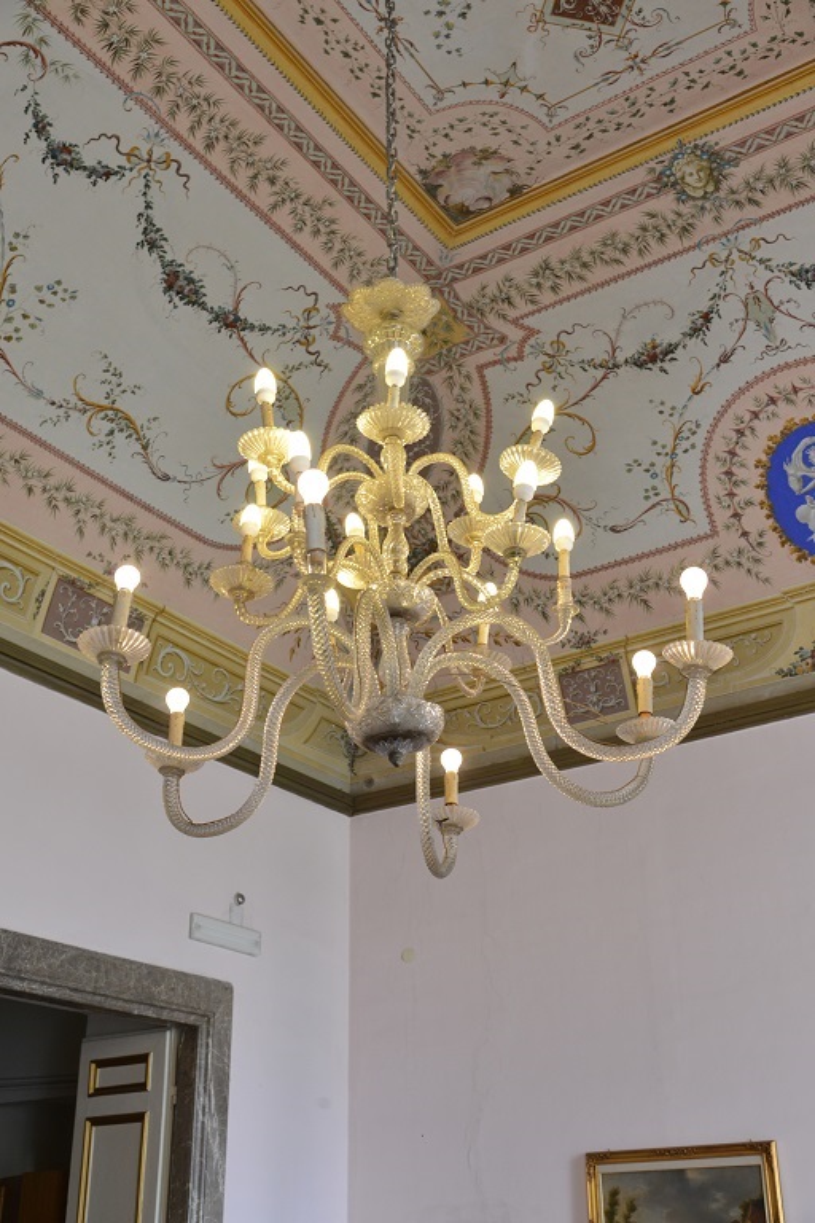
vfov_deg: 50.7
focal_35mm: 38
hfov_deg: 35.1
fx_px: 1290
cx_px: 408
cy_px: 612
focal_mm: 38
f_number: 6.3
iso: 1600
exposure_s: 1/80
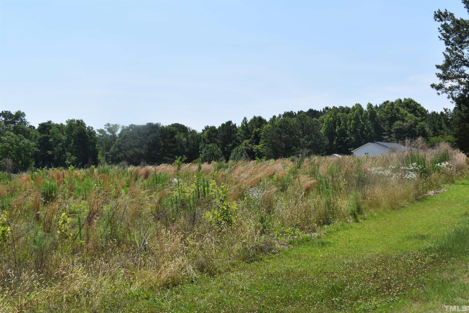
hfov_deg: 49.6
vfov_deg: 34.2
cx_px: 234
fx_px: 508
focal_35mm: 39
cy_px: 156
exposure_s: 1/200
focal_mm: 26
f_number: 13
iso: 100
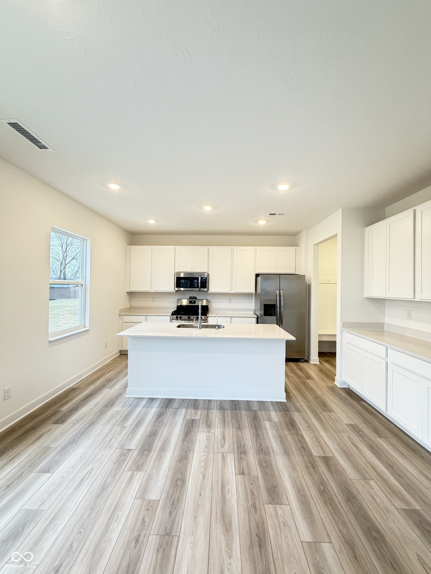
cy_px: 287
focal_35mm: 14
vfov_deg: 102.1
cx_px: 216
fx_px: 232
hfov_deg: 85.7
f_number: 2.2
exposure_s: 1/60
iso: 320
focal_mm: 2.22
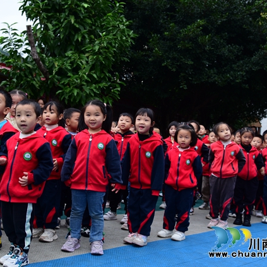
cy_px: 134
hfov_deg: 37.5
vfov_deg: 37.6
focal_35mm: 45
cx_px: 116
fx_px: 393
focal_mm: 35
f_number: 5
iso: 320
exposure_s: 1/100
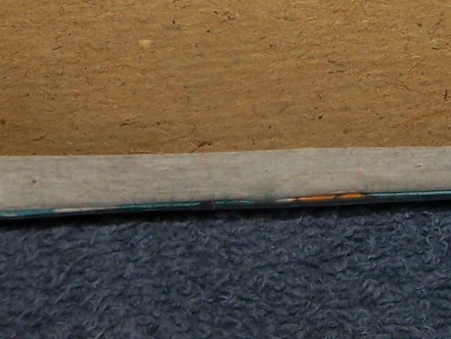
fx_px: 1668
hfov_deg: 15.4
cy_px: 78
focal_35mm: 128
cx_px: 293
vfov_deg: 11.6
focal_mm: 6.3
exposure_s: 1/60
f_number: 2.8
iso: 80
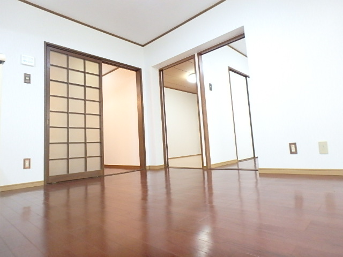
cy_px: 128
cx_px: 172
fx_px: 208
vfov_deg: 63.4
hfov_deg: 79.0
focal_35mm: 21
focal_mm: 3.7
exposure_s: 1/15
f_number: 3.5
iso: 800
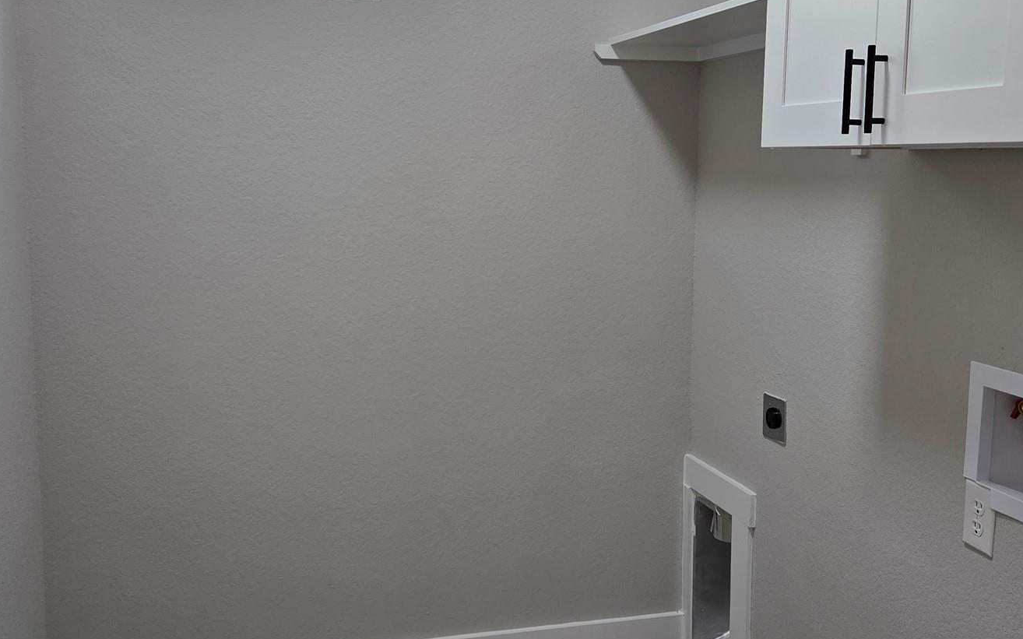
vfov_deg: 33.5
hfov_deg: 51.5
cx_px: 514
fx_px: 1059
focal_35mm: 38
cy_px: 277
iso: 100
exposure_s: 1/120
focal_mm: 5.4
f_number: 1.8
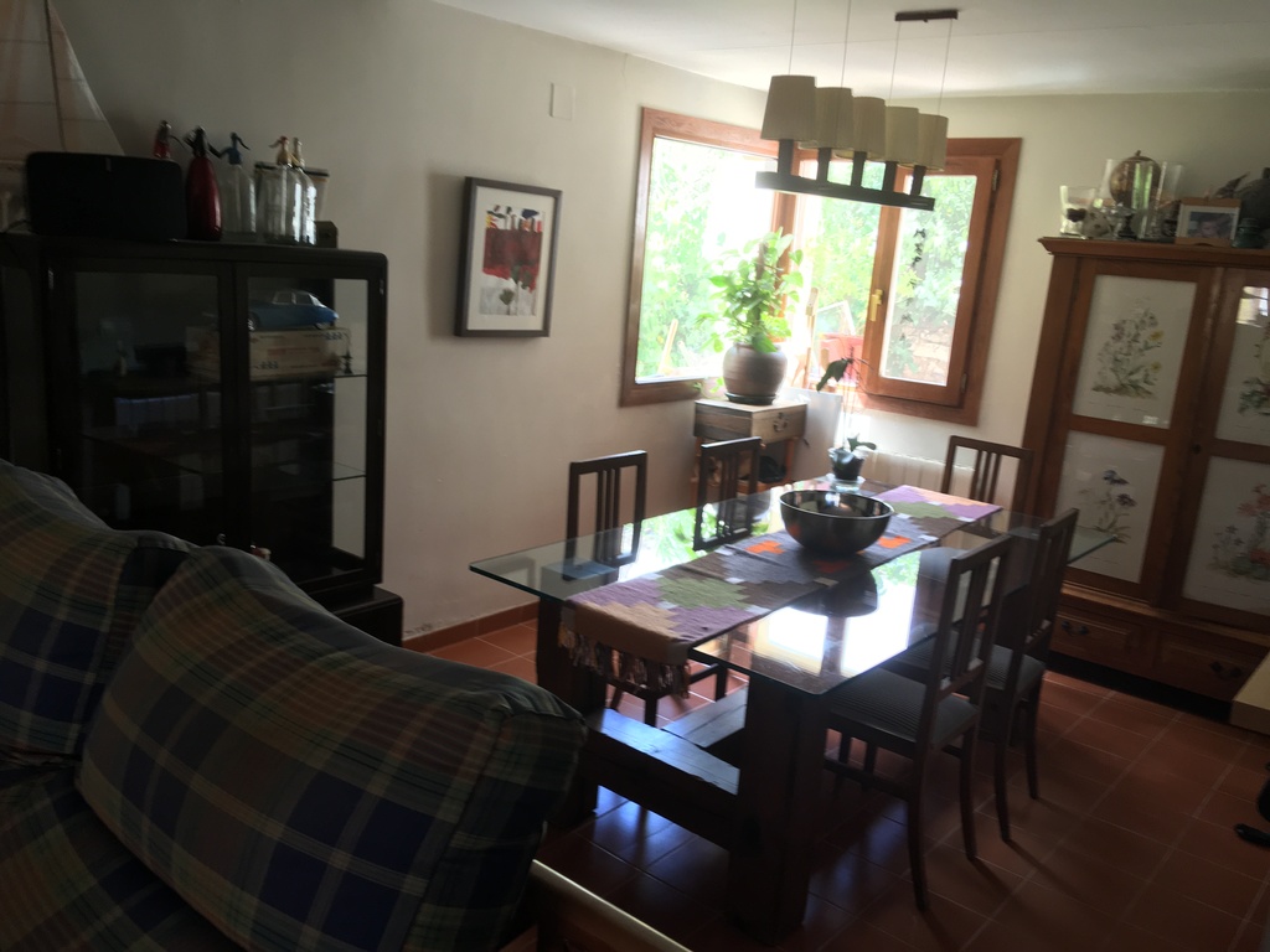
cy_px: 476
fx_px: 1064
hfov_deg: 61.7
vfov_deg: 48.2
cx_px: 635
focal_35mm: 29
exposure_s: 1/33
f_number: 2.2
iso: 40
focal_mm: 4.15
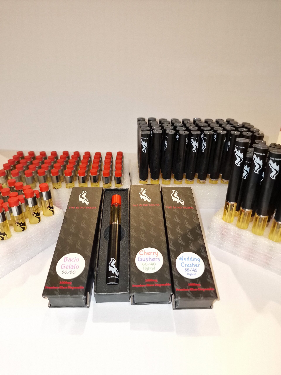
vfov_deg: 73.9
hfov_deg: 58.9
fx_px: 249
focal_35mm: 23
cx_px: 140
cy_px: 188
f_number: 1.8
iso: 200
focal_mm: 6.4
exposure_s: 1/60
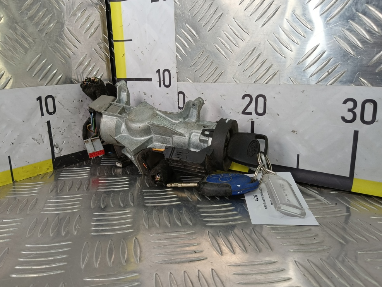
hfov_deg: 63.4
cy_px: 139
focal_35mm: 28
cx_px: 187
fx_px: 309
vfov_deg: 49.8
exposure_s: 1/100
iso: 104
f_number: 1.6
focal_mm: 4.11
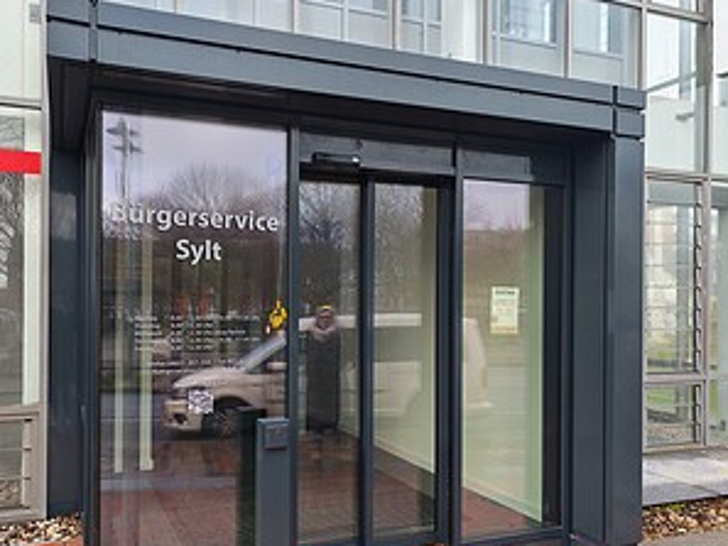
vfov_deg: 45.4
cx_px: 311
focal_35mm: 31
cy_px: 309
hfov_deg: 58.1
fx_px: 652
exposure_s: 1/120
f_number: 1.6
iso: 50
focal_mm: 5.4
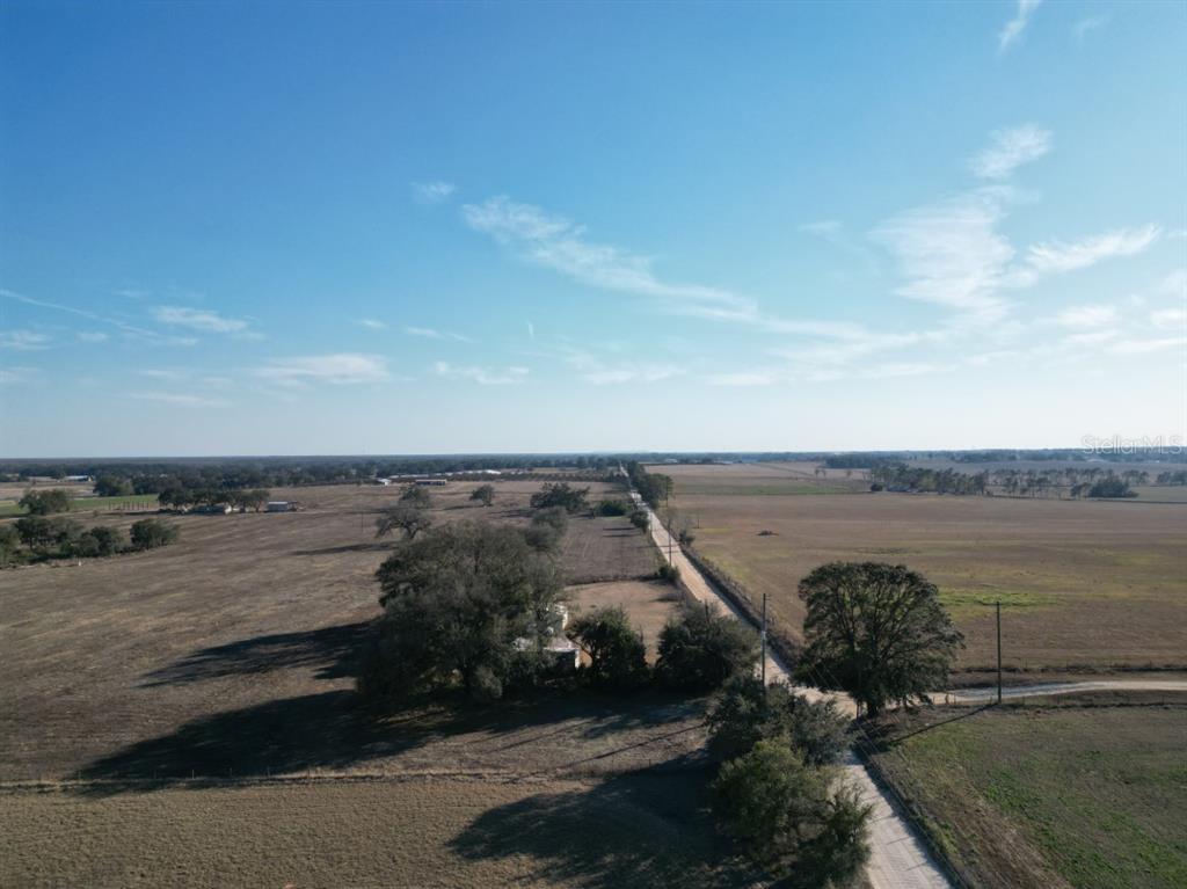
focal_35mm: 24
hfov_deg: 71.6
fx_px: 823
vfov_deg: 56.8
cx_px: 594
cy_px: 444
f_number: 1.7
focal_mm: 6.72
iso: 200
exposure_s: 1/5000
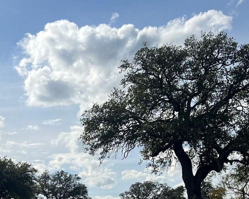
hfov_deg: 26.3
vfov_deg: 21.1
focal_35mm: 70
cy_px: 203
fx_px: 516
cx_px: 30
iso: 50
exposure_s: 1/10309
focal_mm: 5.7
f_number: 1.5
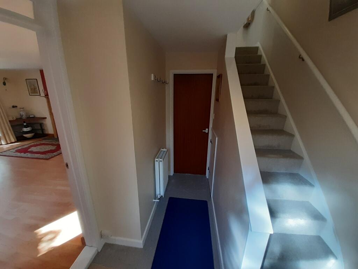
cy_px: 134
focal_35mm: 13
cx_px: 179
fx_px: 134
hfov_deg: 106.2
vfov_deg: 89.9
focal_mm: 1.13
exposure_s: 1/100
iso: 160
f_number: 2.2
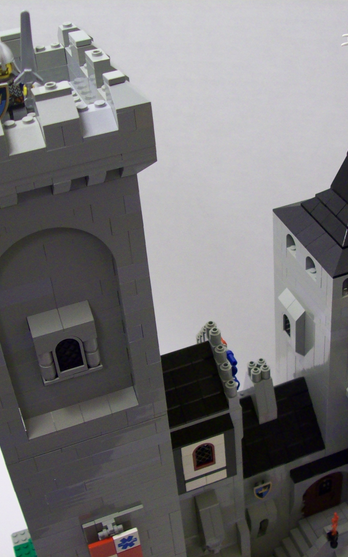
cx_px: 226
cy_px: 278
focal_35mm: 51
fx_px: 774
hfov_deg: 25.2
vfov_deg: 39.6
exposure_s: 1/28.4
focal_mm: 6
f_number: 2.7
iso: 160
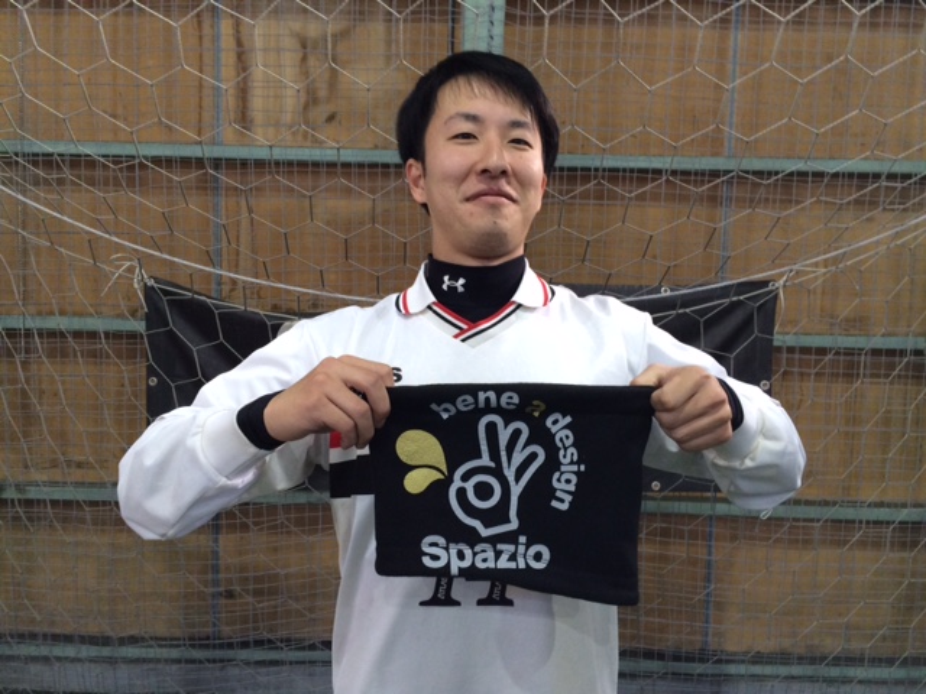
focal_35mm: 29
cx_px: 463
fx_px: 776
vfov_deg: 48.2
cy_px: 347
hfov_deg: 61.7
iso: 160
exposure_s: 1/33
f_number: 2.2
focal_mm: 4.15
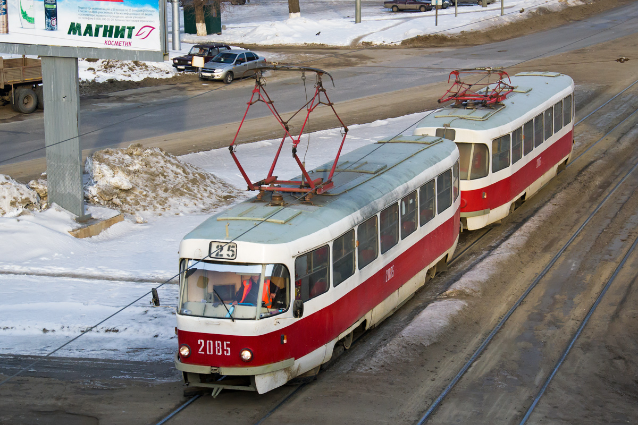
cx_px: 319
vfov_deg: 18.9
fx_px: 1276
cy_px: 212
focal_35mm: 72
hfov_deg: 28.1
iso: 800
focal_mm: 48
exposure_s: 1/1000
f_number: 6.3
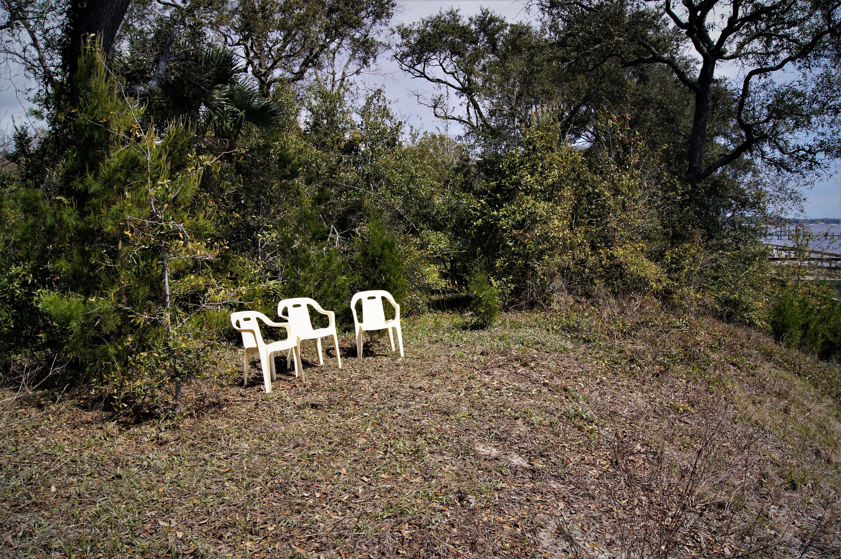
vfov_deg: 47.8
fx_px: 630
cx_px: 420
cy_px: 280
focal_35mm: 27
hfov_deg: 67.4
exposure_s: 1/160
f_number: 11
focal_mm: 18
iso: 100
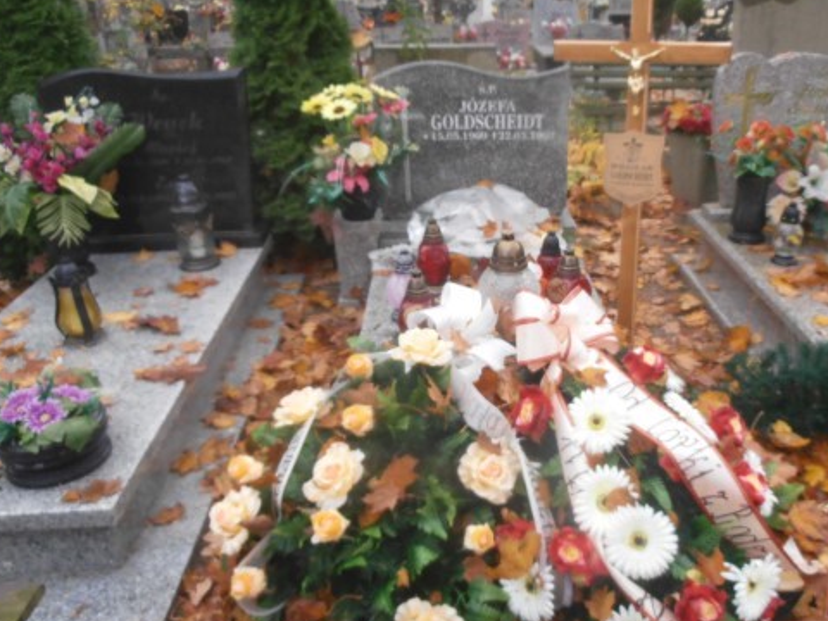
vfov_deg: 44.1
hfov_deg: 56.4
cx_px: 499
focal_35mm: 32
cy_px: 286
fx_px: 765
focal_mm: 4.2
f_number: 3
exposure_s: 1/125
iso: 80
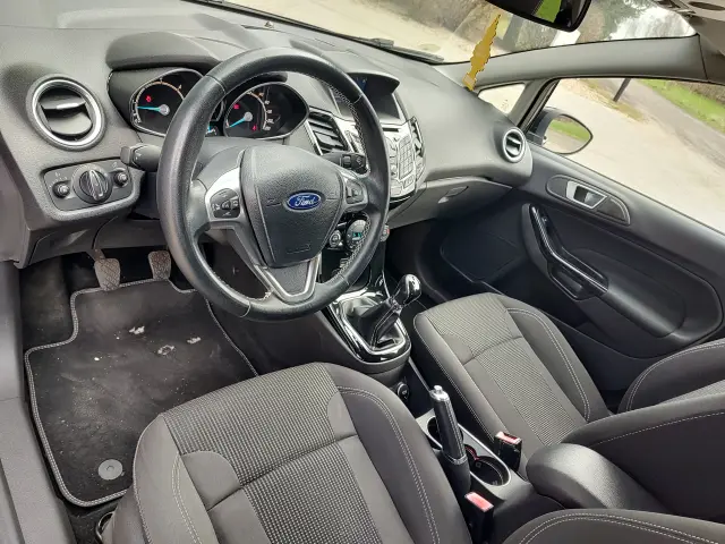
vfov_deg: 58.9
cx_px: 362
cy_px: 272
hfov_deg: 73.9
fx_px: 482
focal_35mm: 23
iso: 100
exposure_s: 1/136
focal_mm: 5.56
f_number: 1.8
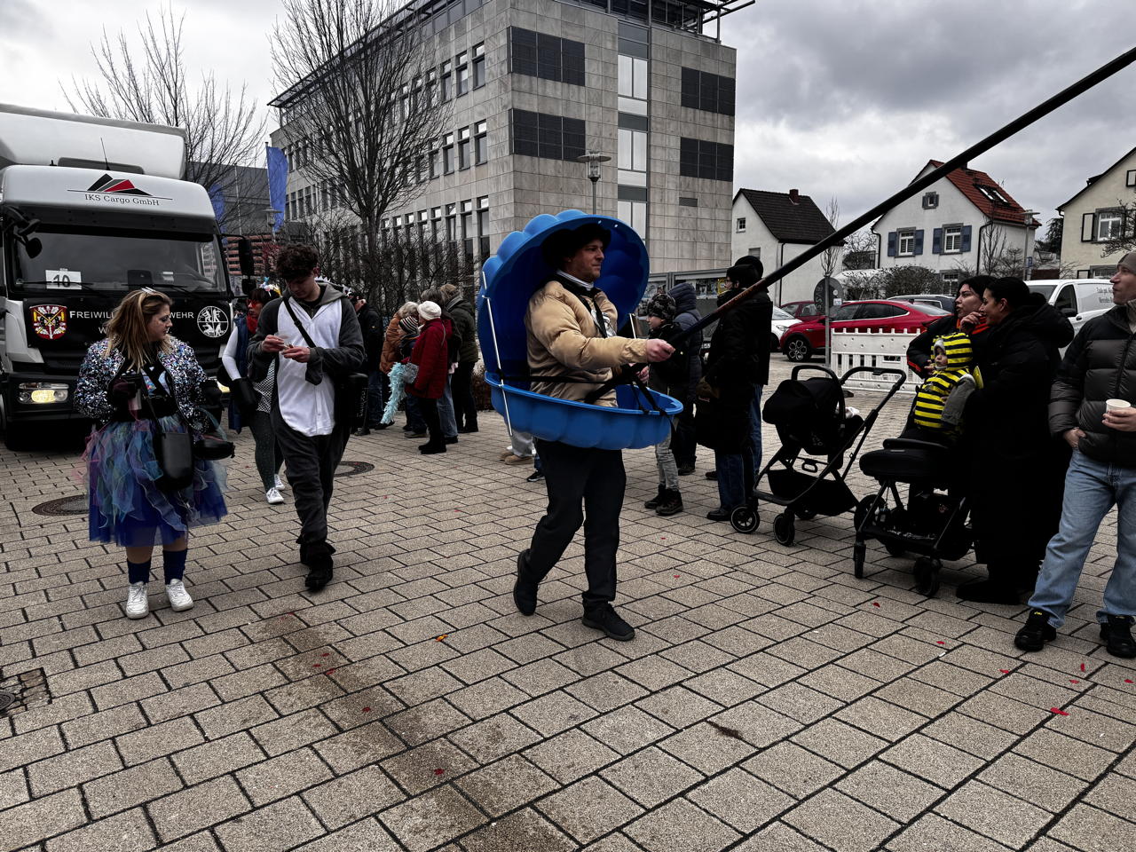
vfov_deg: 56.8
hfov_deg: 71.6
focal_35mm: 24
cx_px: 568
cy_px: 426
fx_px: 788
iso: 80
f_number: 1.78
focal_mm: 6.76
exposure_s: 1/379
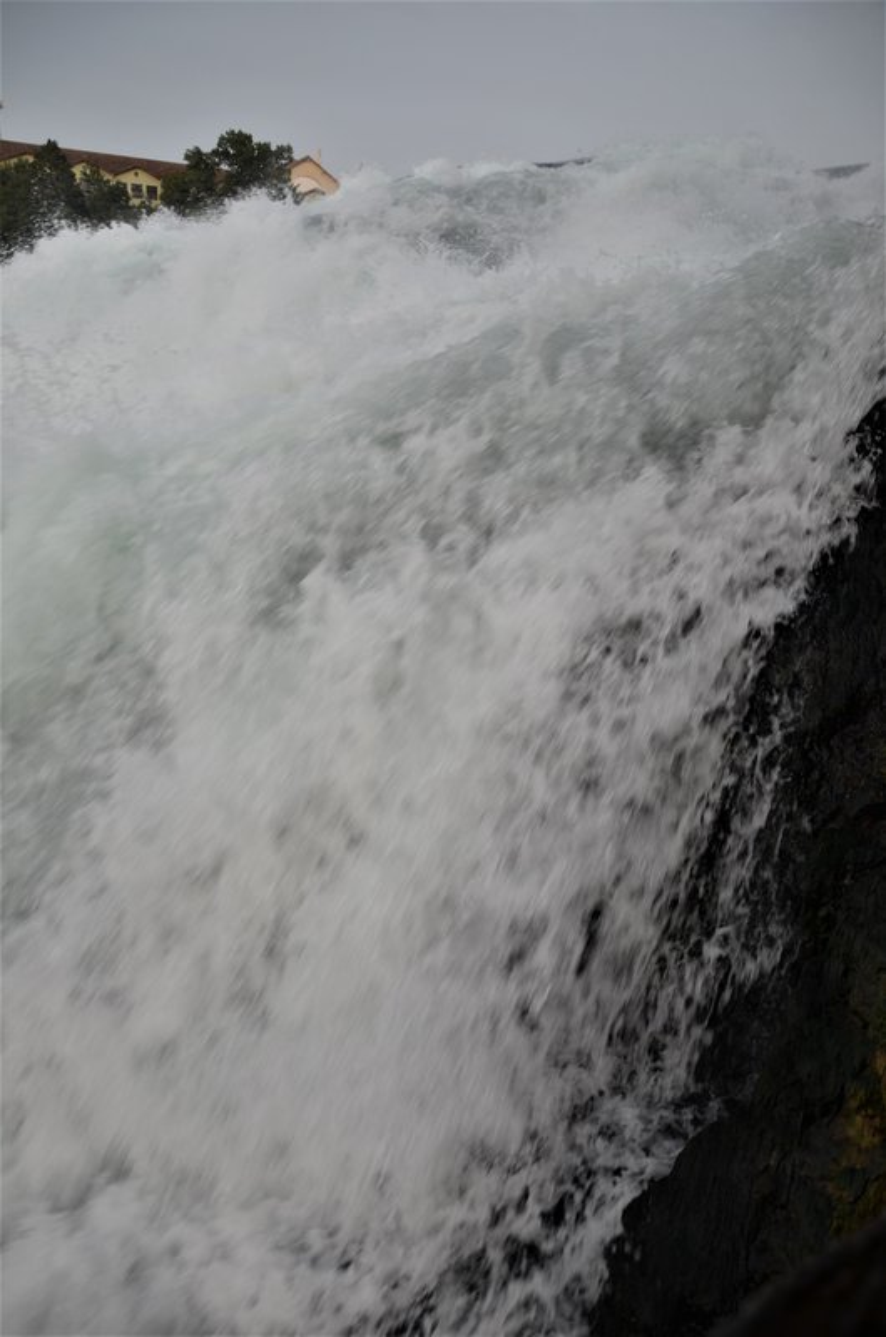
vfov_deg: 67.5
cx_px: 443
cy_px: 668
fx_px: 1001
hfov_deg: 47.7
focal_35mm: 27
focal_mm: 18
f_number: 3.5
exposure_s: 1/160
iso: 320
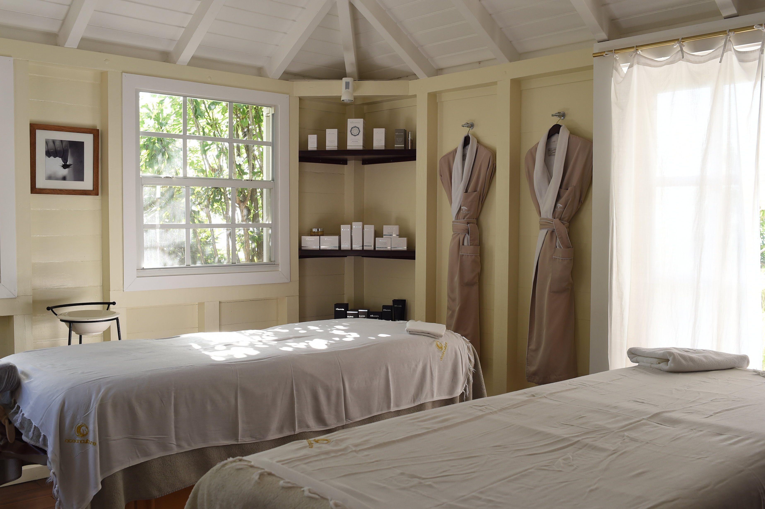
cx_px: 382
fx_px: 743
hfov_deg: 54.5
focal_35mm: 35
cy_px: 254
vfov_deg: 37.8
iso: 400
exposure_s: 1/50
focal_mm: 35
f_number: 9
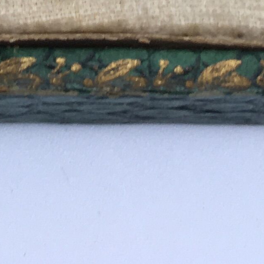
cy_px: -508
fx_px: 1406
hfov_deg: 10.6
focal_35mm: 163
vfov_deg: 8.9
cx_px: 6
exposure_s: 1/122
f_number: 2.2
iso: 25
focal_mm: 4.15
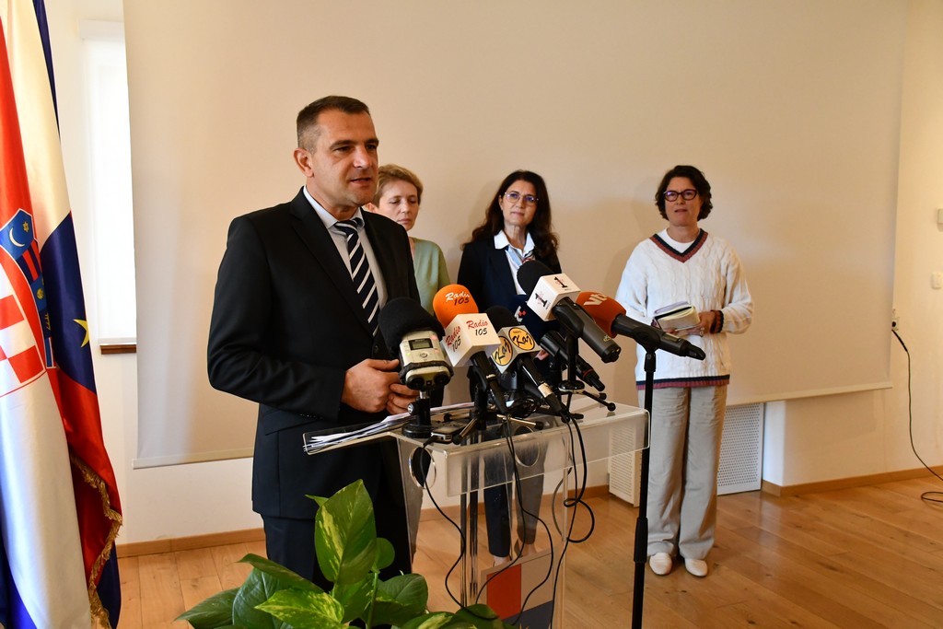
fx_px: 864
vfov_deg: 40.0
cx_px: 472
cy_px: 314
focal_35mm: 33
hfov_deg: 57.2
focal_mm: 22
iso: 2500
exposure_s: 1/125
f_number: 3.5
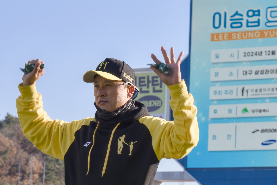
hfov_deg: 14.0
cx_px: 240
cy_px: 162
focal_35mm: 145
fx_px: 1116
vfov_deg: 9.4
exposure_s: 1/200
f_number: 8
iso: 100
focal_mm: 63
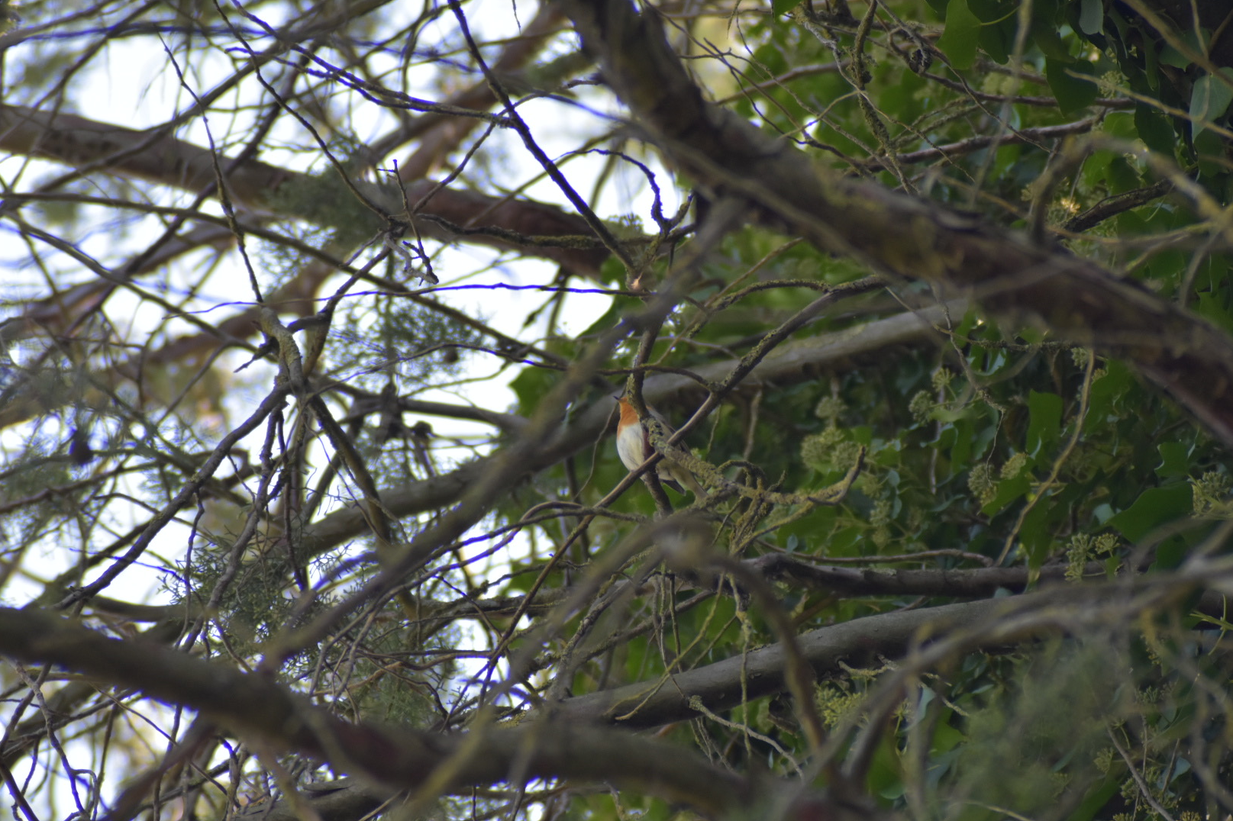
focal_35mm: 301
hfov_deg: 6.8
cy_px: 410
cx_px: 616
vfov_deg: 4.6
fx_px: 10306
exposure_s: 1/500
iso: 800
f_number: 3.5
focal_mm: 200
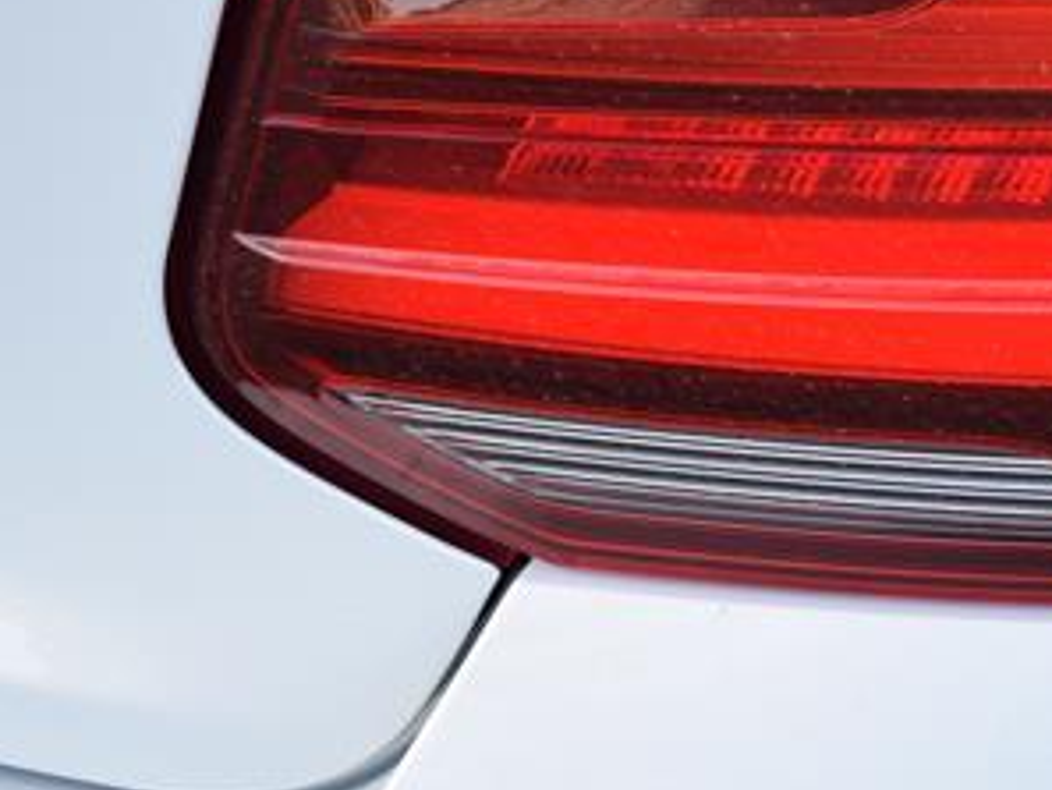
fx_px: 4013
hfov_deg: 14.7
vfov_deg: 11.2
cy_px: 211
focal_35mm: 132
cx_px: 988
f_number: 5.6
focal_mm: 34
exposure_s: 1/125
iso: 280
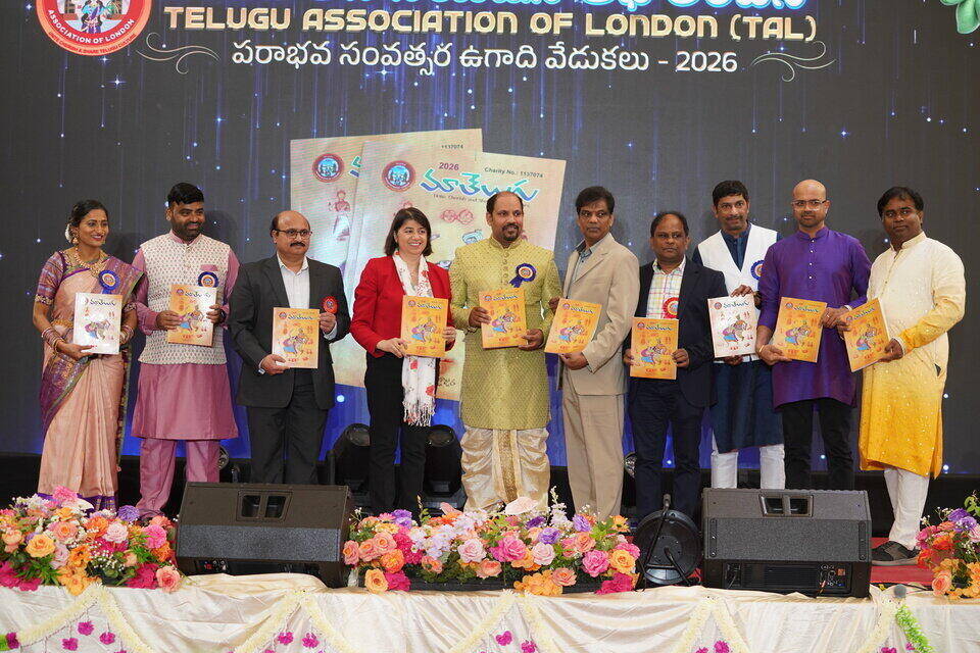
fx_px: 1905
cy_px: 326
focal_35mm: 70
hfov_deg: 28.8
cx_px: 490
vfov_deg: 19.5
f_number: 5
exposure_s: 1/200
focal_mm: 70
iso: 1250
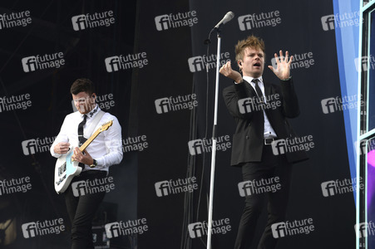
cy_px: 124
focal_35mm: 135
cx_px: 188
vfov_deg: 10.1
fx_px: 1405
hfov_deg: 15.2
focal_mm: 135
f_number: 7.1
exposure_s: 1/400
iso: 160
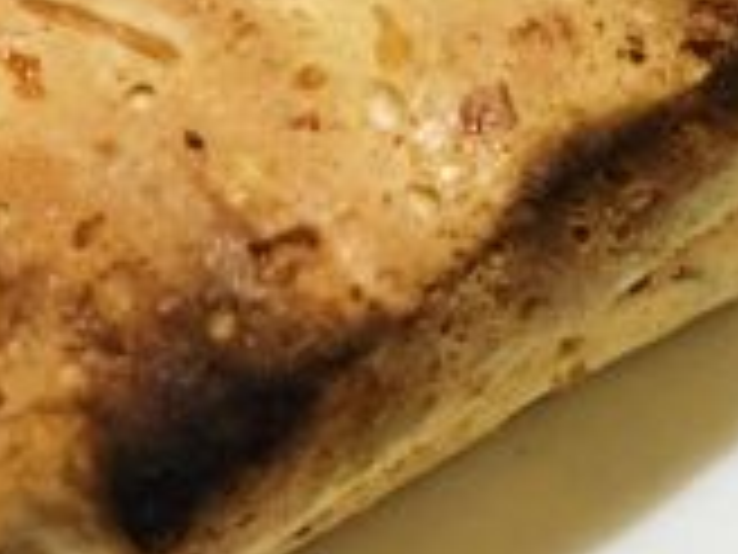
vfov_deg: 11.6
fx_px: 2644
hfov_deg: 15.4
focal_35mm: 124
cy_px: -200
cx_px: 828
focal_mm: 4.15
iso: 100
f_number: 2.2
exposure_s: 1/8
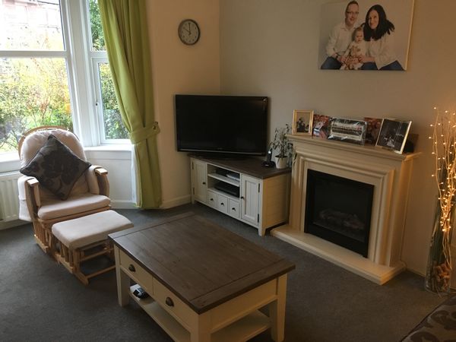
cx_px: 228
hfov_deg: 61.7
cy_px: 171
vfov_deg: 48.2
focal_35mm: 29
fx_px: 382
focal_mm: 4.15
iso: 200
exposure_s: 1/20
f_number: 2.2
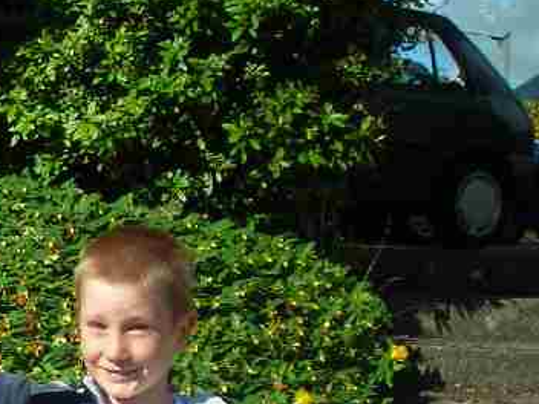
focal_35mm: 115
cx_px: -211
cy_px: 531
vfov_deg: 12.5
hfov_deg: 16.0
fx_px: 1791
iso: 50
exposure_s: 1/146
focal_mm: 6.3
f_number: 6.4
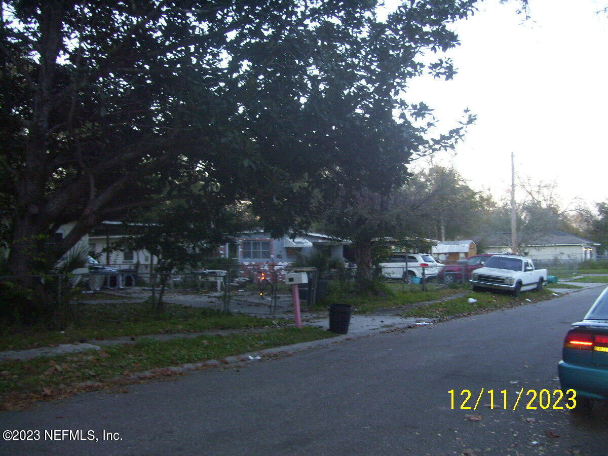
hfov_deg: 51.4
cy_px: 228
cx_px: 304
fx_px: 632
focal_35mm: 36
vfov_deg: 39.7
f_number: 2.7
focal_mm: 6
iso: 200
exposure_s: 1/60
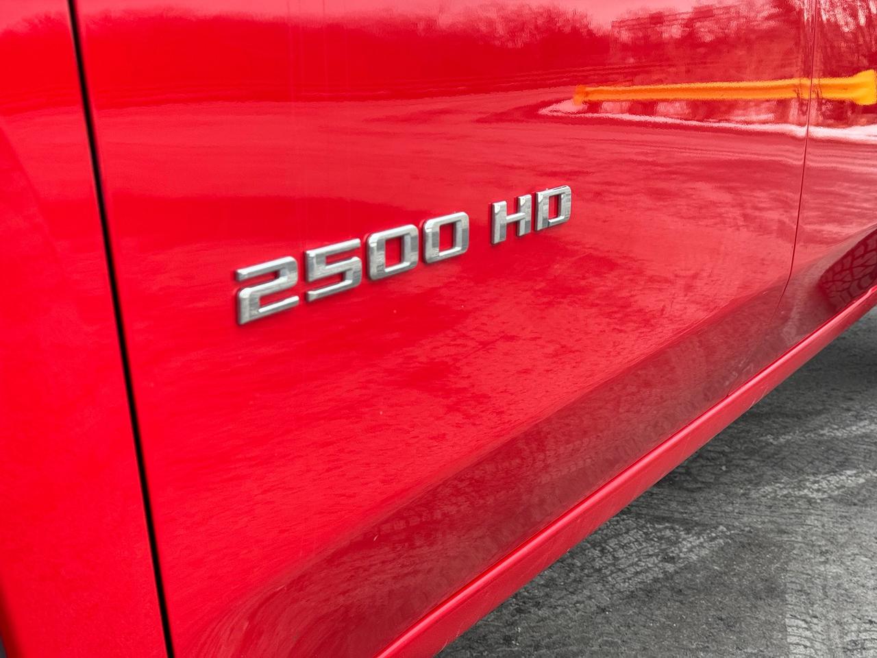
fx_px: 1216
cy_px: 329
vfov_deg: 30.3
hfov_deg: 39.7
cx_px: 438
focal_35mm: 48
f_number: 1.78
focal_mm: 6.76
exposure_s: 1/312
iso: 64
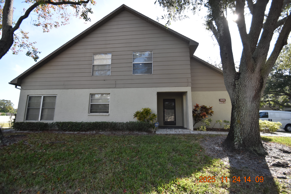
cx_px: 146
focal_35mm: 15
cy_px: 97
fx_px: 121
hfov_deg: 100.4
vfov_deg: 77.3
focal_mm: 10
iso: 800
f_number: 3.5
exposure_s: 1/2000
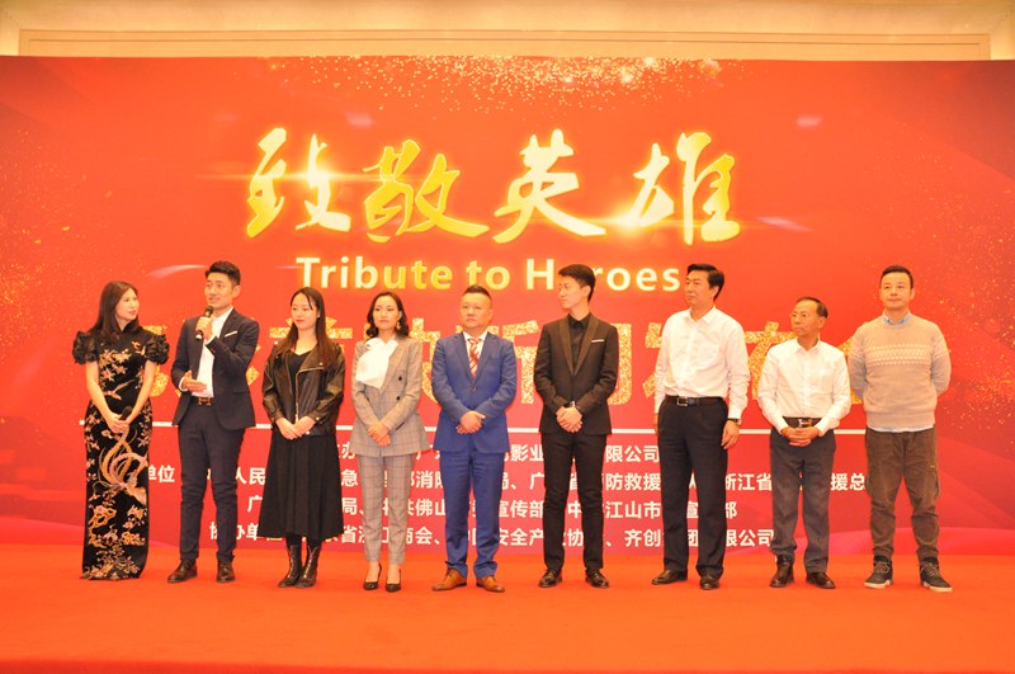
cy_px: 337
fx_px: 887
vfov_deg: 41.6
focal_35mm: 32
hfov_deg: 59.6
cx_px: 508
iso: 2000
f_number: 6.3
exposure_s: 1/200
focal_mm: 21
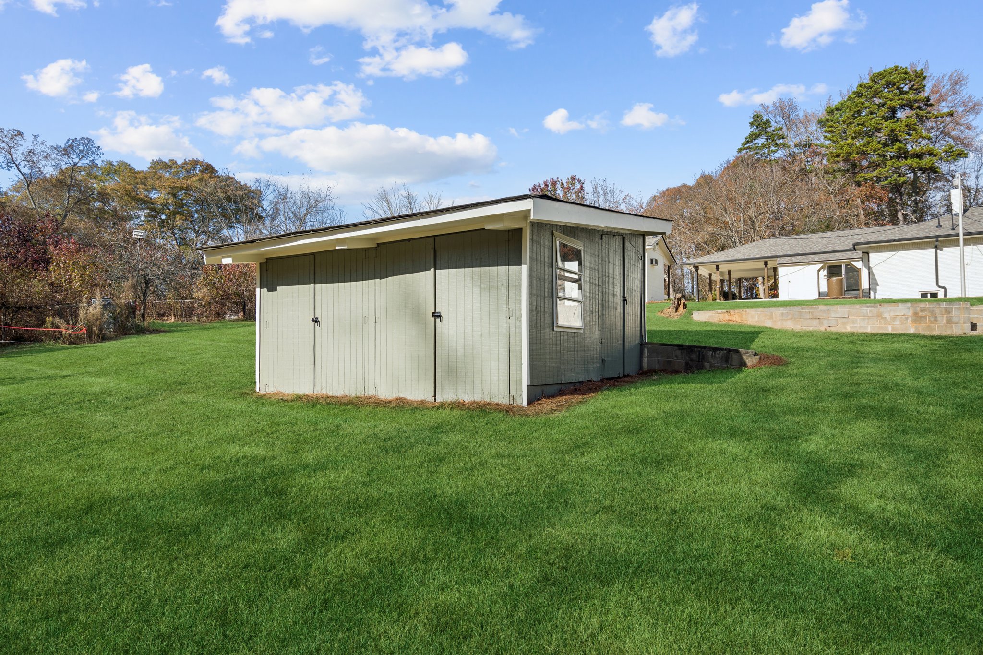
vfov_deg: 61.9
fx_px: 546
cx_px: 492
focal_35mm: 20
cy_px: 328
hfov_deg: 84.0
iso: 100
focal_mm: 20
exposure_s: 1/250
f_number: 6.3
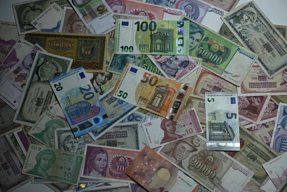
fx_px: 837
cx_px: 144
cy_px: 96
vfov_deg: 13.0
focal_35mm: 105
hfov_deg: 19.5
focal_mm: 105
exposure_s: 1/800
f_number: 5
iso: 2500
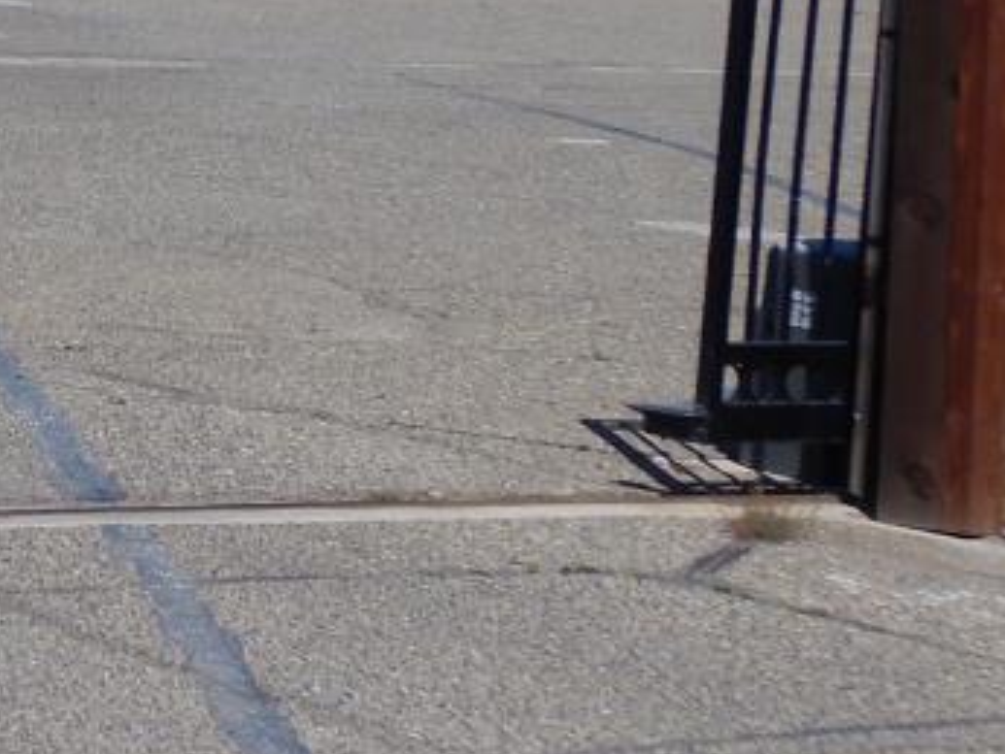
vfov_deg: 9.2
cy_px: 19
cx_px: -160
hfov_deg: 12.0
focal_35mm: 161
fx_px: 4676
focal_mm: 6.6
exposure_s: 1/500
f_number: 8.4
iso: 125
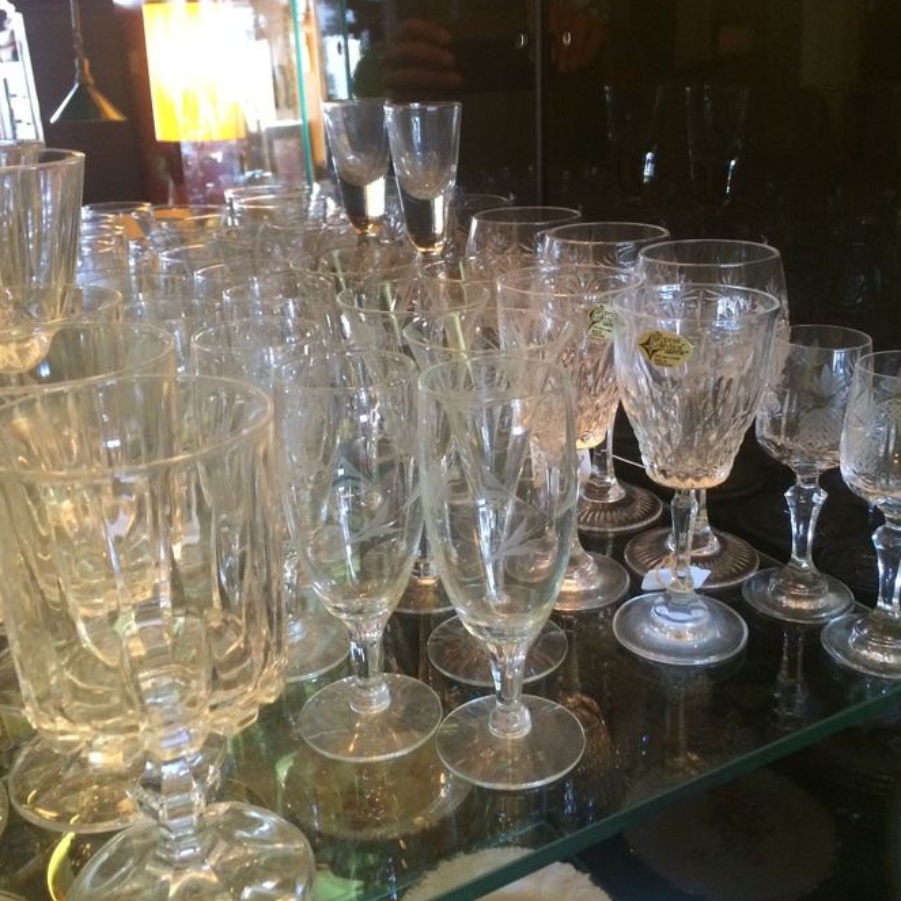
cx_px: 488
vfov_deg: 46.0
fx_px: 1060
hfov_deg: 46.0
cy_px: 444
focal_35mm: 36
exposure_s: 1/20
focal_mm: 4.12
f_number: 2.2
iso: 320
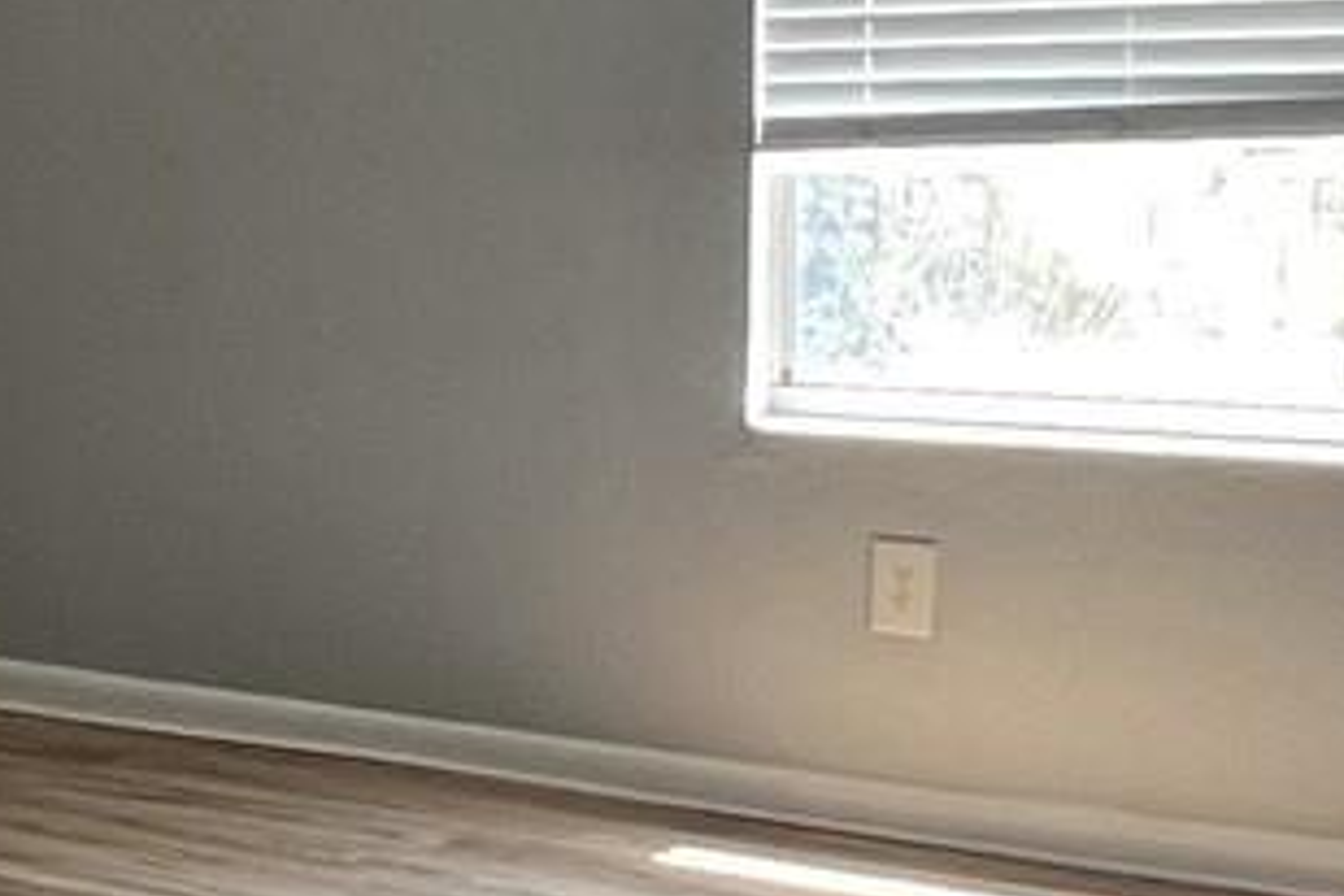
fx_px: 2613
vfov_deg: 19.4
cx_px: -478
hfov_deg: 24.5
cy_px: 283
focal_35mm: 70
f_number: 1.8
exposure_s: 1/99
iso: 160
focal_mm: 1.57
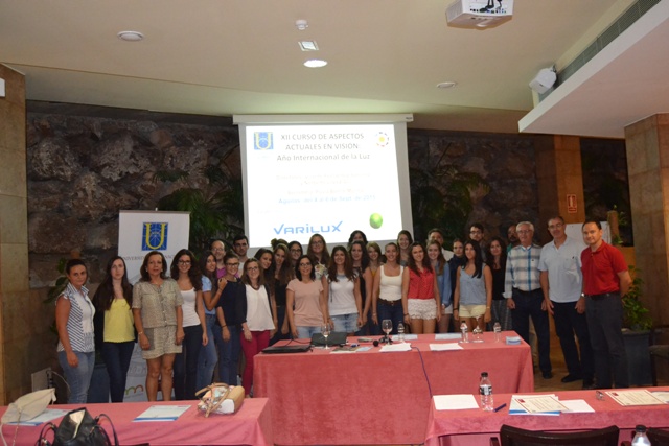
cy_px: 223
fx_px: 613
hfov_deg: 57.2
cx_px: 334
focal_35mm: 33
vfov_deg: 40.0
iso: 3200
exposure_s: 1/60
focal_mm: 22
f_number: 3.5
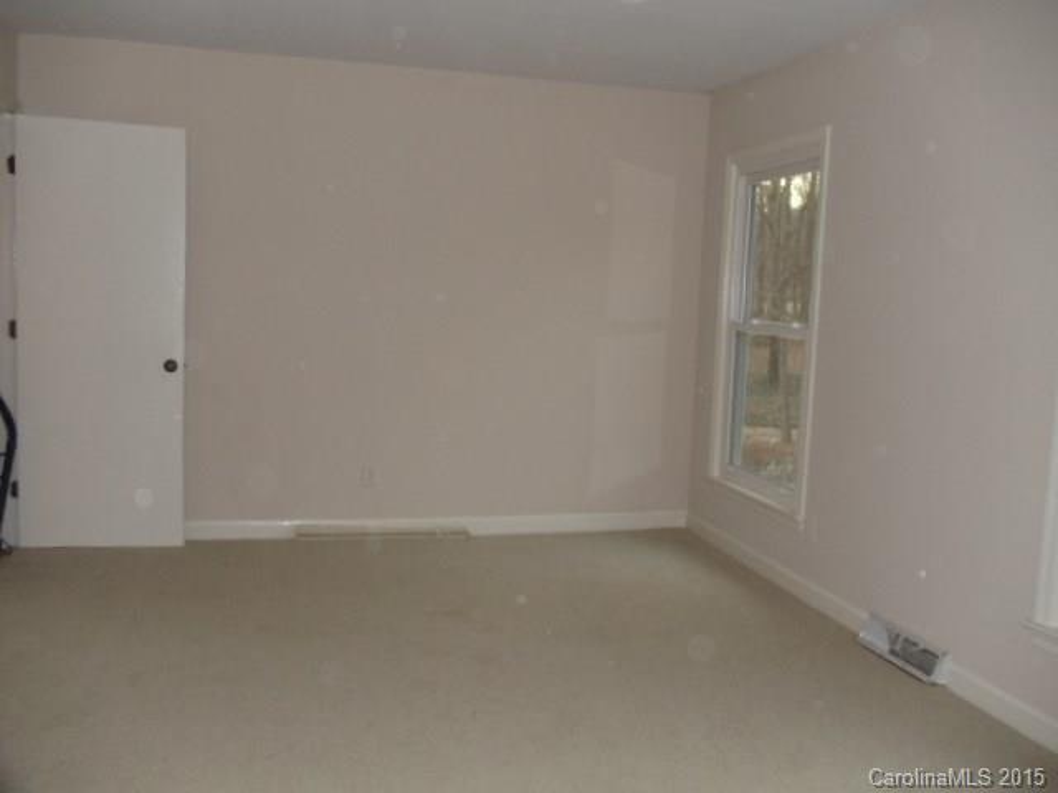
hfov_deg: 42.9
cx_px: 529
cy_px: 396
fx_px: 1345
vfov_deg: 32.9
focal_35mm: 44
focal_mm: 6
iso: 200
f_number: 3.5
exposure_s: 1/30
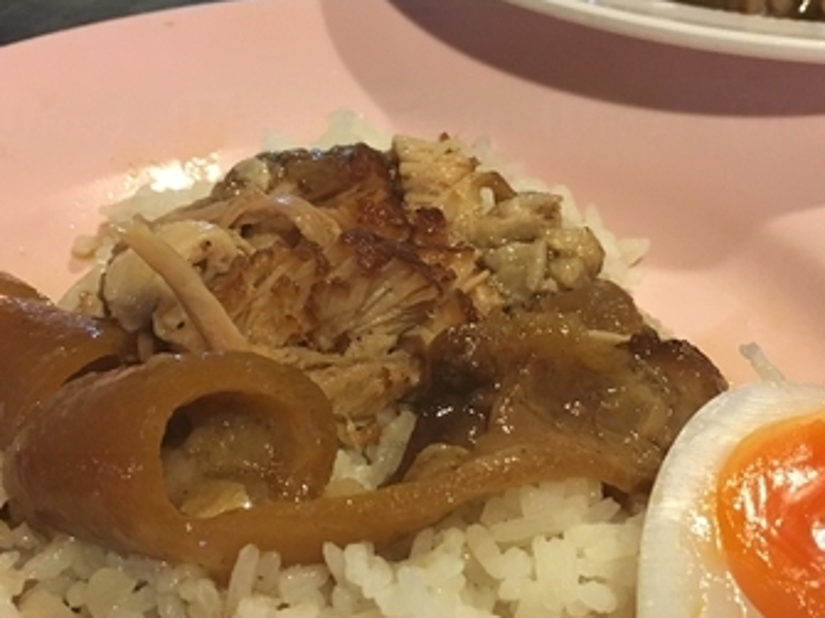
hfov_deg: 36.6
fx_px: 1239
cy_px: 300
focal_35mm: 52
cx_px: 520
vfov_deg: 28.0
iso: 250
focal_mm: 4.15
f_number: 2.2
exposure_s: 1/33
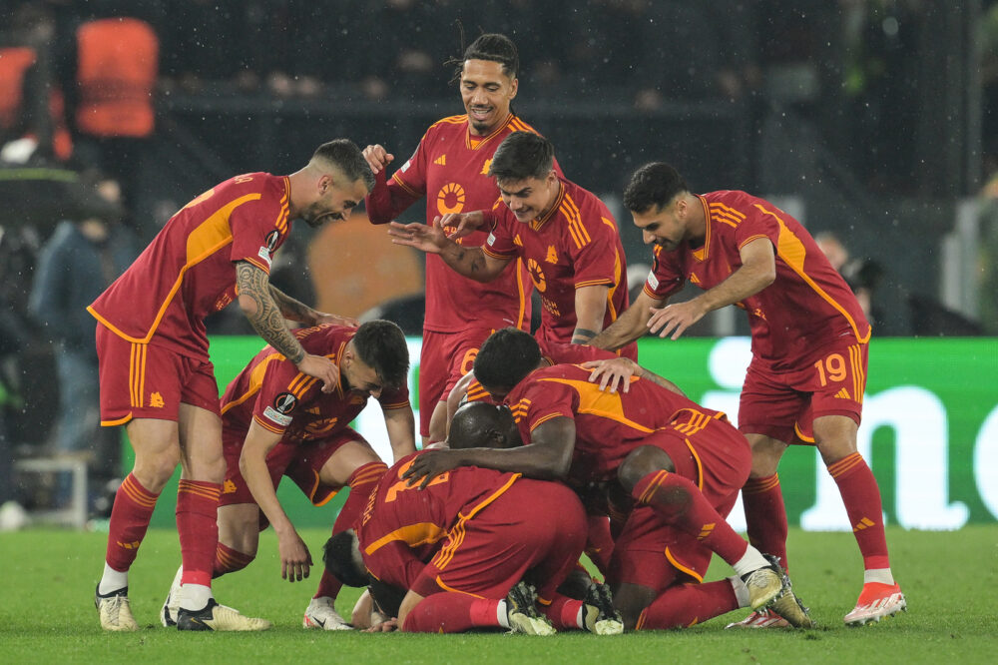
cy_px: 332
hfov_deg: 3.4
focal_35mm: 600
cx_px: 499
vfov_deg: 2.3
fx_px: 16627
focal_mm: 400
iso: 2000
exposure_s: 1/1600
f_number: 3.5
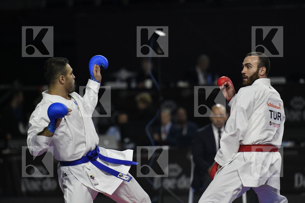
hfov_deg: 7.4
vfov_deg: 4.9
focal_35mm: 280
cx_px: 152
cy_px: 102
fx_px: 2372
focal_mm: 280
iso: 2000
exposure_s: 1/1000
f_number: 4
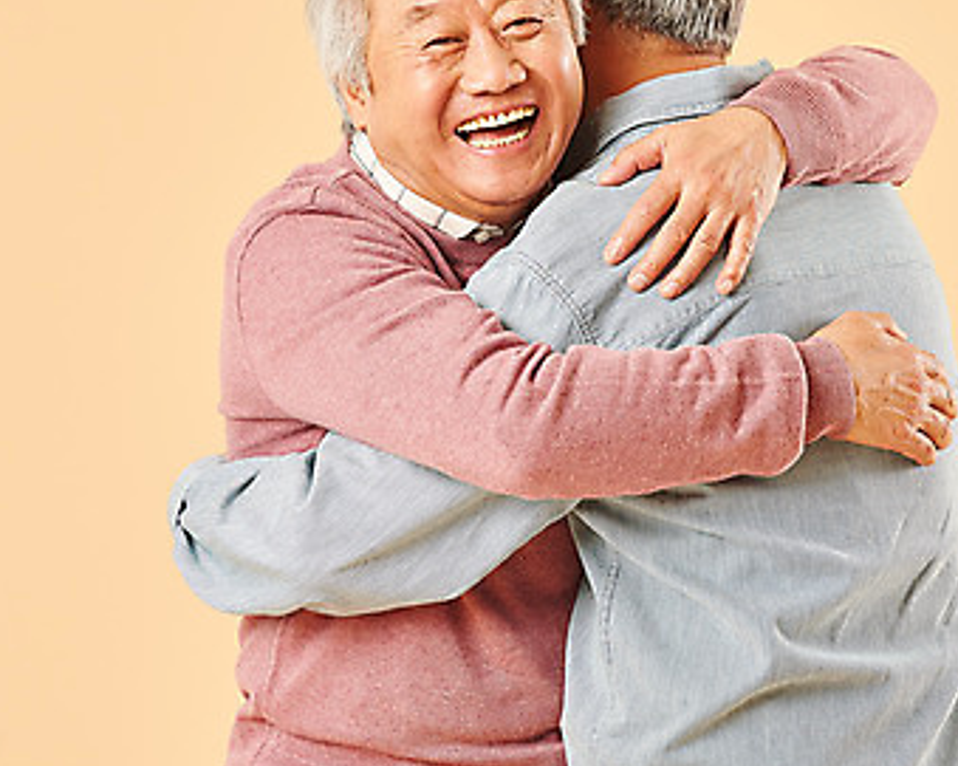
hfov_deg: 7.5
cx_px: 584
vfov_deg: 6.0
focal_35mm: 257
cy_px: 260
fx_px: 7285
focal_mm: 155
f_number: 8
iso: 100
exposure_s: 1/125
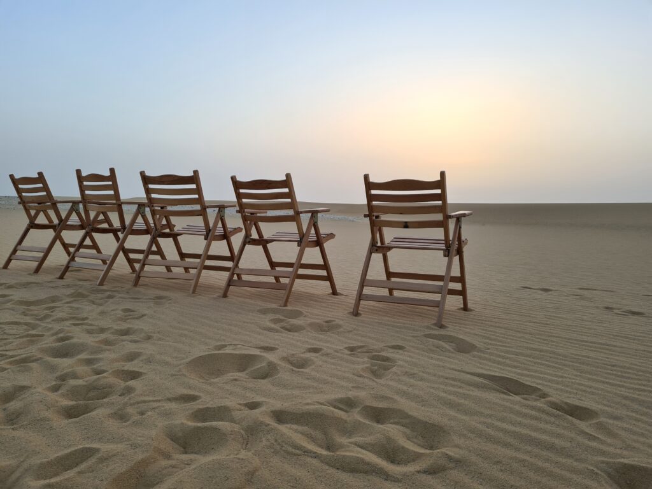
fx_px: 490
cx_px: 326
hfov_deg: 67.3
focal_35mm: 26
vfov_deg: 53.1
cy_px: 244
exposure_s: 1/296
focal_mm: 5.4
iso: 50
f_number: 1.8
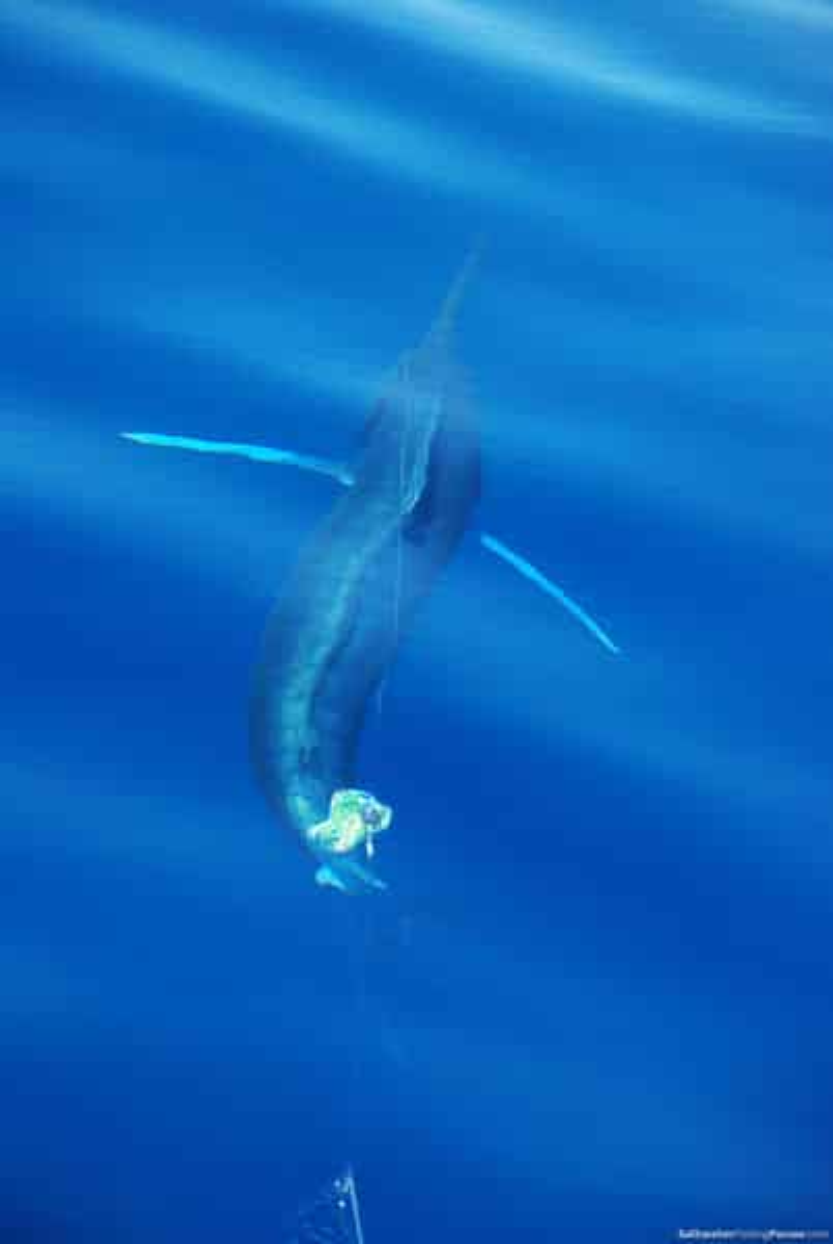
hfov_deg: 8.2
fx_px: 5810
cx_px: 416
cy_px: 622
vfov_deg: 12.2
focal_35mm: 168
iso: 640
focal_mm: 112
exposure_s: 1/1000
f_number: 5.6
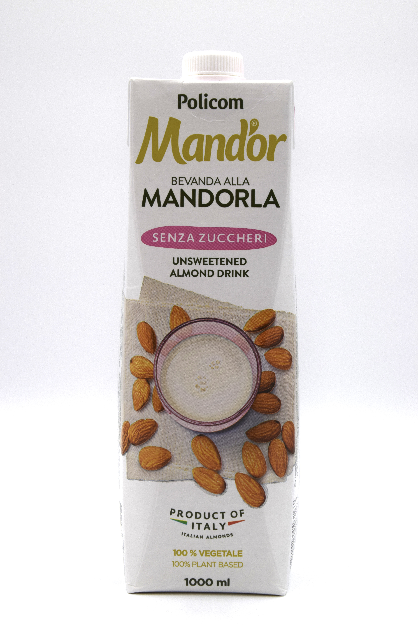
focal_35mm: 75
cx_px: 209
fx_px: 1306
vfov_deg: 27.0
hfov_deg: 18.2
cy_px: 314
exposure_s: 1/250
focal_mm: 50
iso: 280
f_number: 8
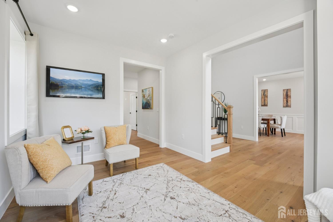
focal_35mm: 14
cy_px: 111
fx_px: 129
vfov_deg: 81.2
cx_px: 166
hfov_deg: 104.3
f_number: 9
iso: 320
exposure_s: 1/30
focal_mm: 14
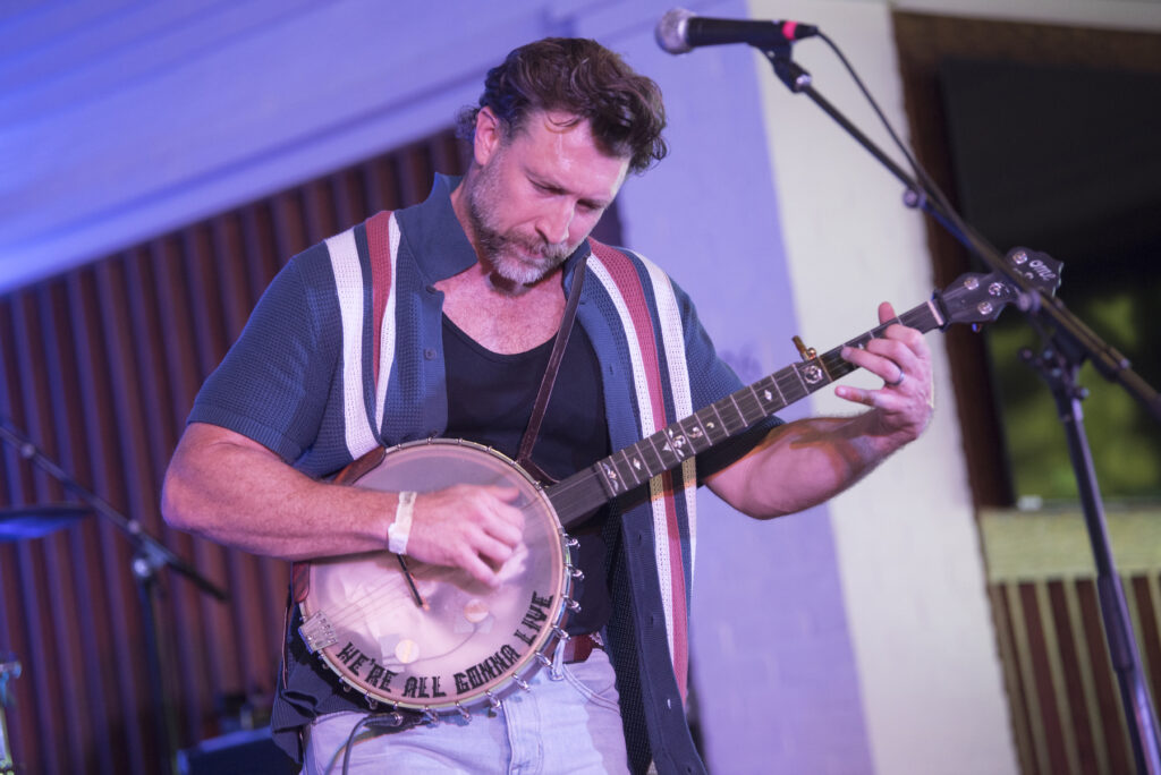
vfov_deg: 10.6
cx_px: 580
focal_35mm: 130
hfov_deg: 15.8
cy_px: 388
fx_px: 4195
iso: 800
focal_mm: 130
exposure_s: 1/125
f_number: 2.8
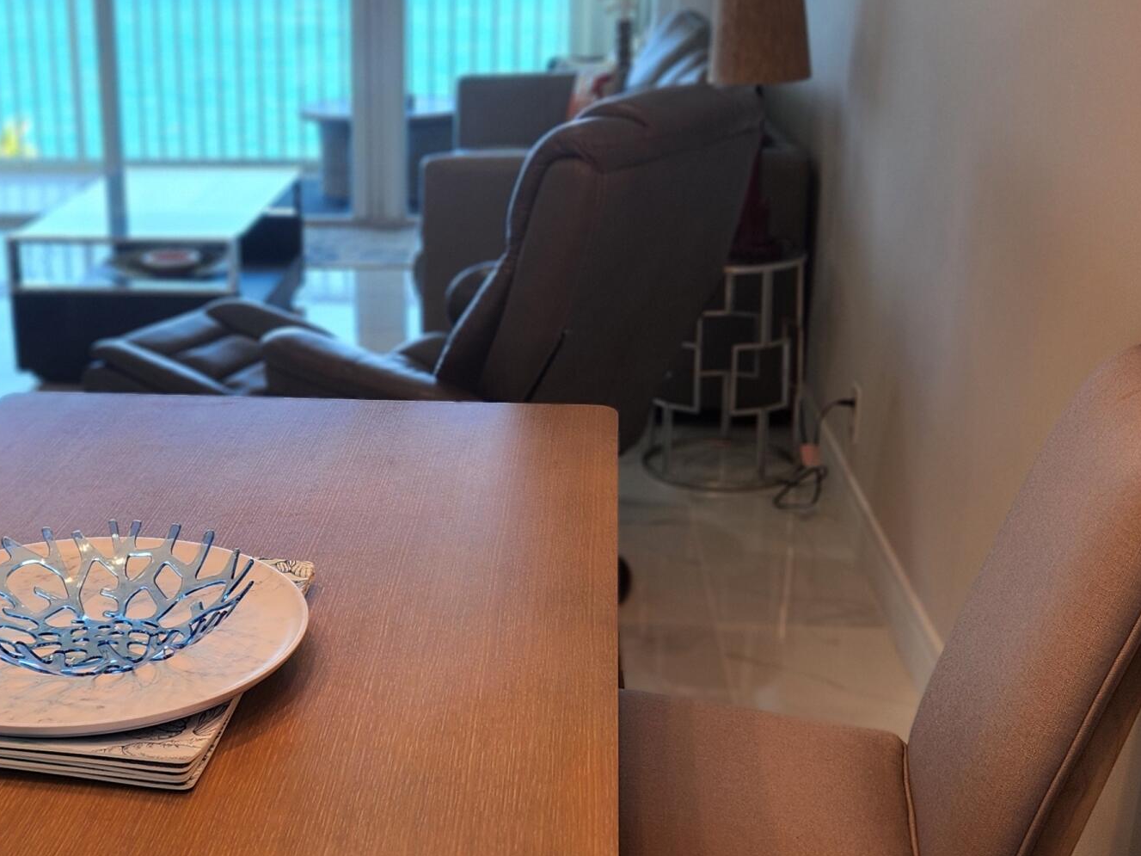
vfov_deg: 28.0
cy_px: 428
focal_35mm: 52
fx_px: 1714
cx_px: 287
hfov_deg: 36.0
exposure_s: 1/120
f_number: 1.8
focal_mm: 5.4
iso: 25
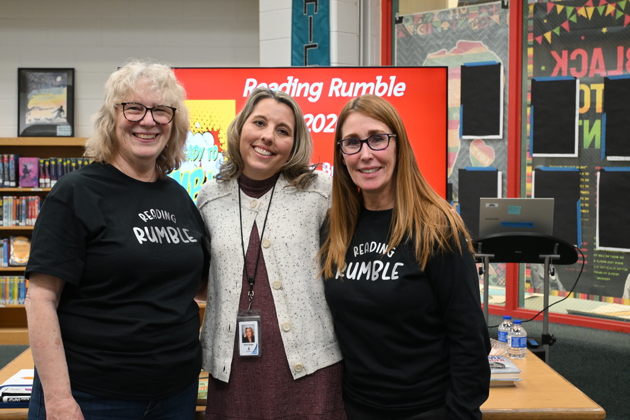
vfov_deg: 25.8
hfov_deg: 37.8
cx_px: 315
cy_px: 210
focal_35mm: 52
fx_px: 919
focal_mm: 35
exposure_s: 1/60
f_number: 5.3
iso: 1100
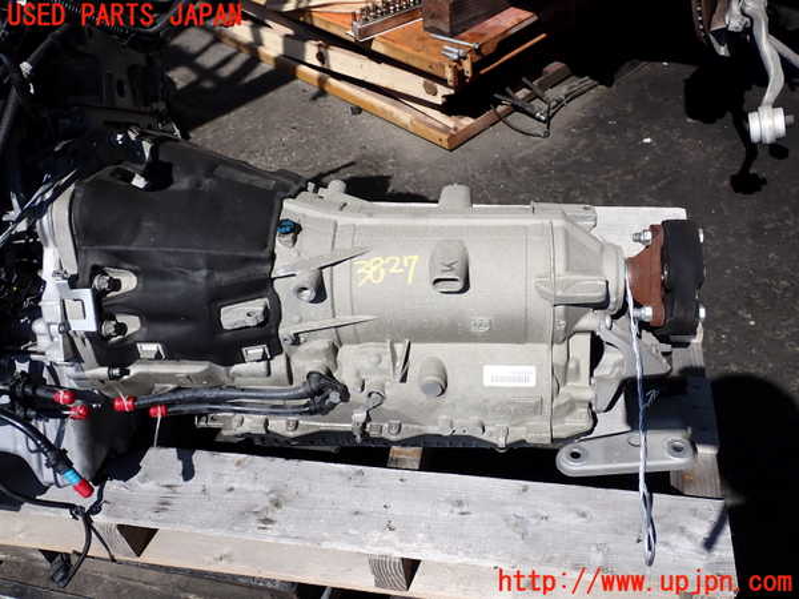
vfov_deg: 44.2
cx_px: 400
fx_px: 739
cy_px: 300
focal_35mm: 32
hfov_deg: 56.8
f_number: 9
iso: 100
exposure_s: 1/160
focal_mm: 5.79
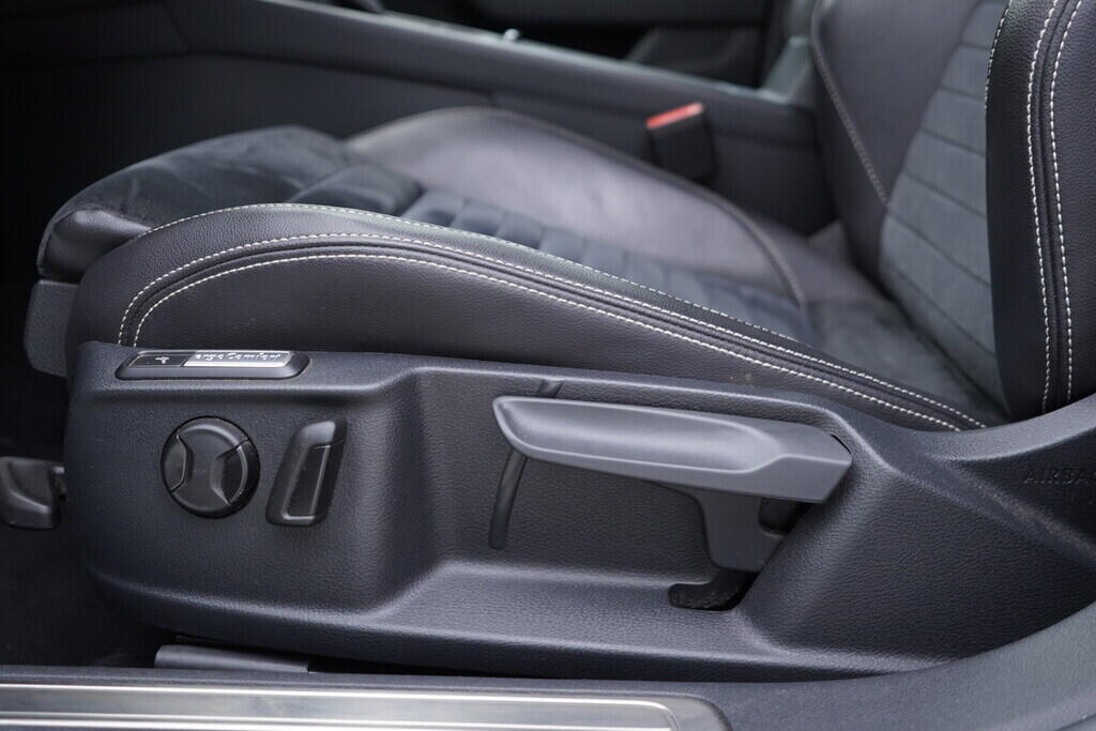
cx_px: 548
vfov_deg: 36.9
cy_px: 366
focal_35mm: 36
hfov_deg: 53.1
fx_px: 1096
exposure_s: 1/40
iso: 200
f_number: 2.8
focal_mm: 24
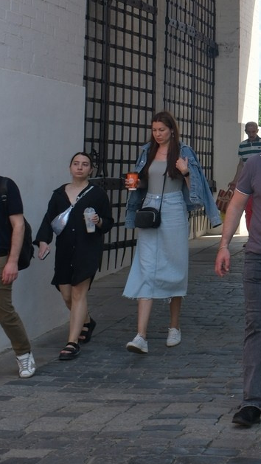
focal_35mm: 81
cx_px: 418
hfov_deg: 13.8
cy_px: 72
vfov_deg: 25.6
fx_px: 996
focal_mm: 18
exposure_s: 1/180
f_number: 8
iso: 320
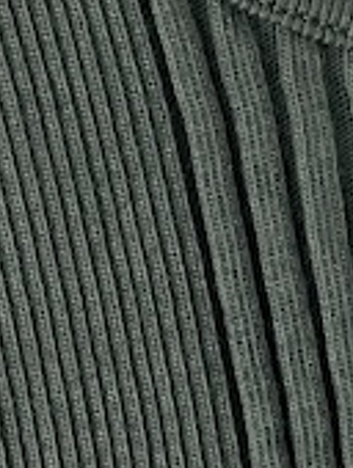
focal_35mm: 163
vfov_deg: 12.1
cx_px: -204
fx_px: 2211
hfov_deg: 8.9
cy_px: 169
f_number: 1.6
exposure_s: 1/73
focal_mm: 5.1
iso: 125
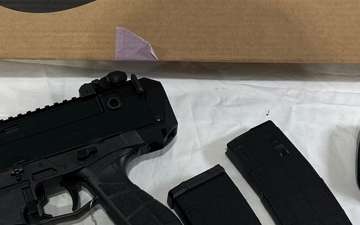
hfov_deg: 26.9
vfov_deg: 17.0
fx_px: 746
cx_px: 109
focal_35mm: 76
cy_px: 42
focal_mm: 5.7
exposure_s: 1/120
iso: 40
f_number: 1.5
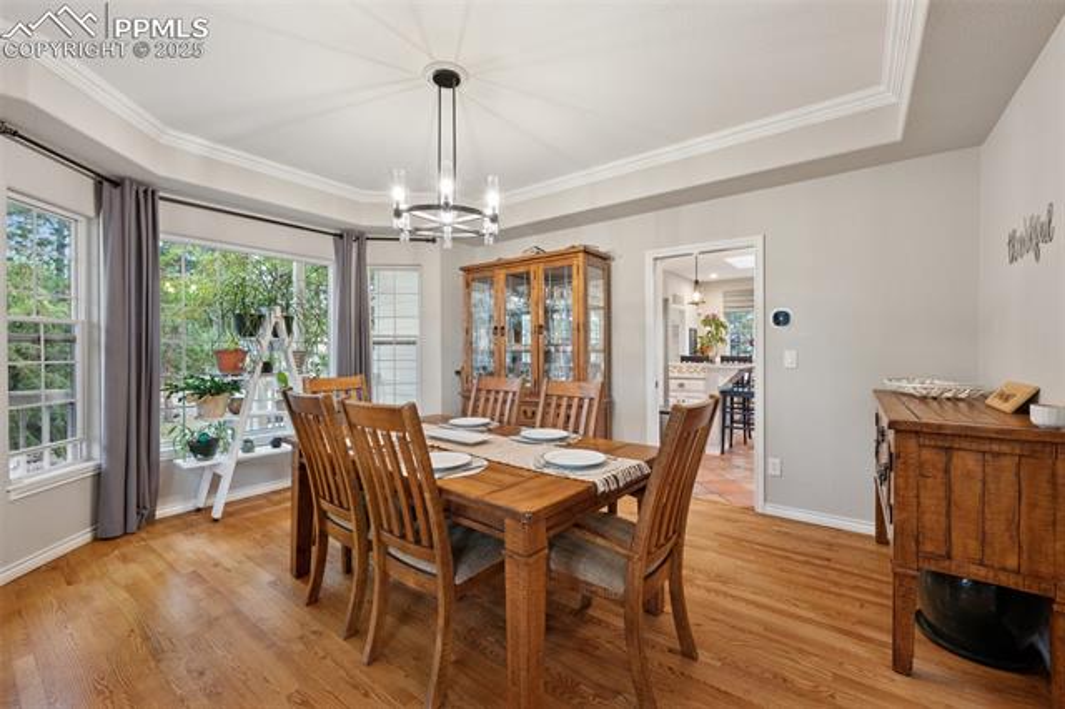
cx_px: 532
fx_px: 444
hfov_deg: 100.4
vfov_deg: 77.3
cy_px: 354
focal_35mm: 15
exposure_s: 1/2.5
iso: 800
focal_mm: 15
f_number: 11
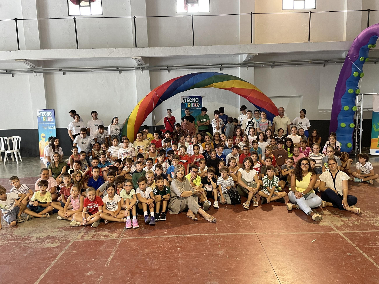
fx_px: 285
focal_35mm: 26
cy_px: 142
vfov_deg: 53.1
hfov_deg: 67.3
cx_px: 190
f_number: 1.6
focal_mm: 4.2
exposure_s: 1/50
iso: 250
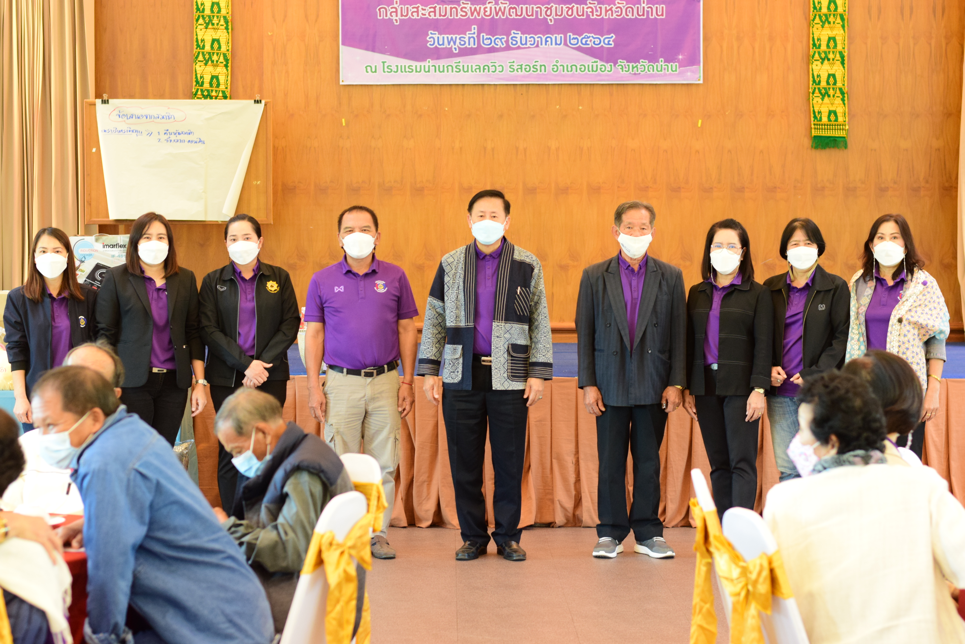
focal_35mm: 75
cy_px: 322
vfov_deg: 18.2
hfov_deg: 27.0
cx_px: 482
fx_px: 2011
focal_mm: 50
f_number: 3.5
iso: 1250
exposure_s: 1/60
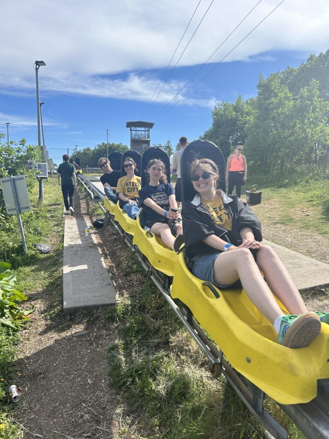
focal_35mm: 26
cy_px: 220
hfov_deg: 53.1
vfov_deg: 67.3
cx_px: 164
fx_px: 329
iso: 50
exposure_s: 1/3571
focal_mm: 5.7
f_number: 1.5
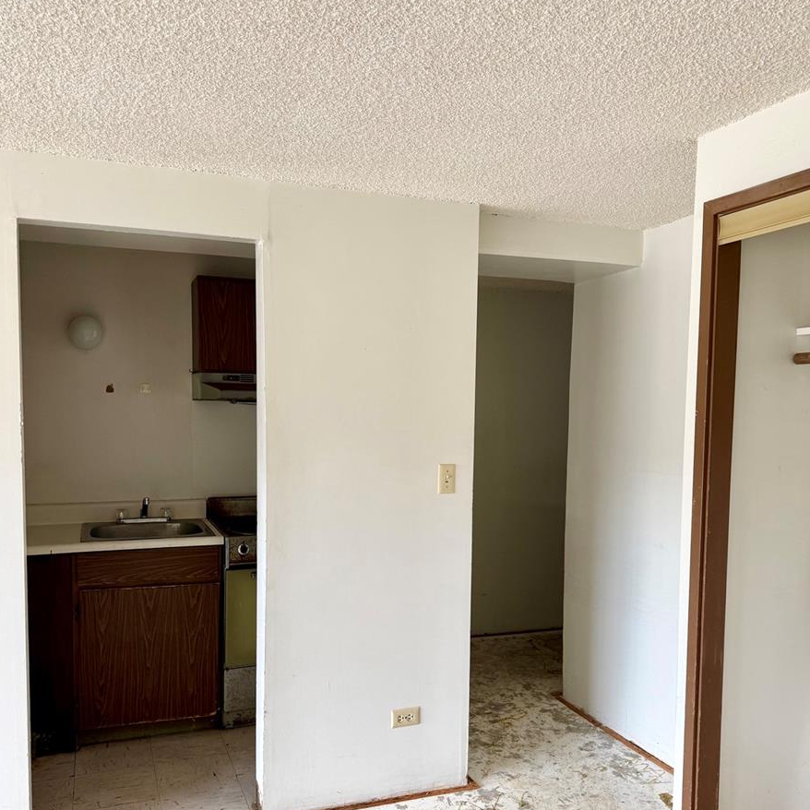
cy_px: 456
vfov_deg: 55.5
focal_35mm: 29
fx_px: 768
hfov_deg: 55.6
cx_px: 398
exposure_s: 1/121
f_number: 1.78
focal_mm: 6.76
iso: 100
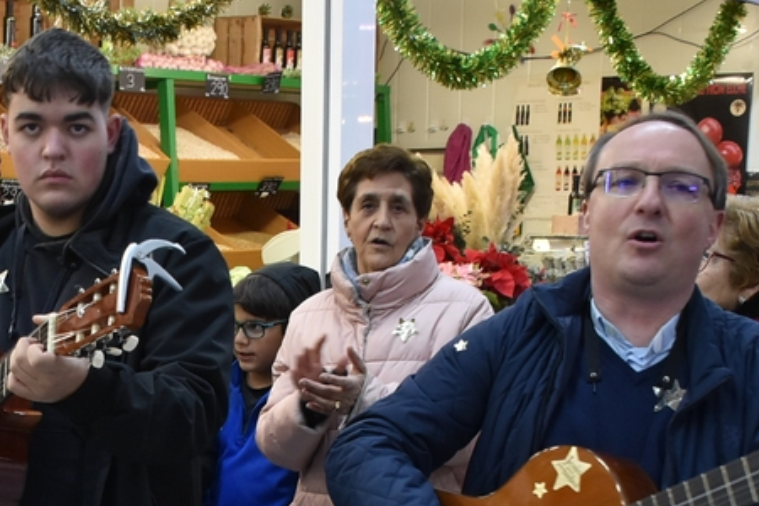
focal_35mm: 72
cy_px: 622
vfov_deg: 17.9
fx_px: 1518
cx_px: 165
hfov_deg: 27.6
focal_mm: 18
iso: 800
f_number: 3.5
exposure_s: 1/60
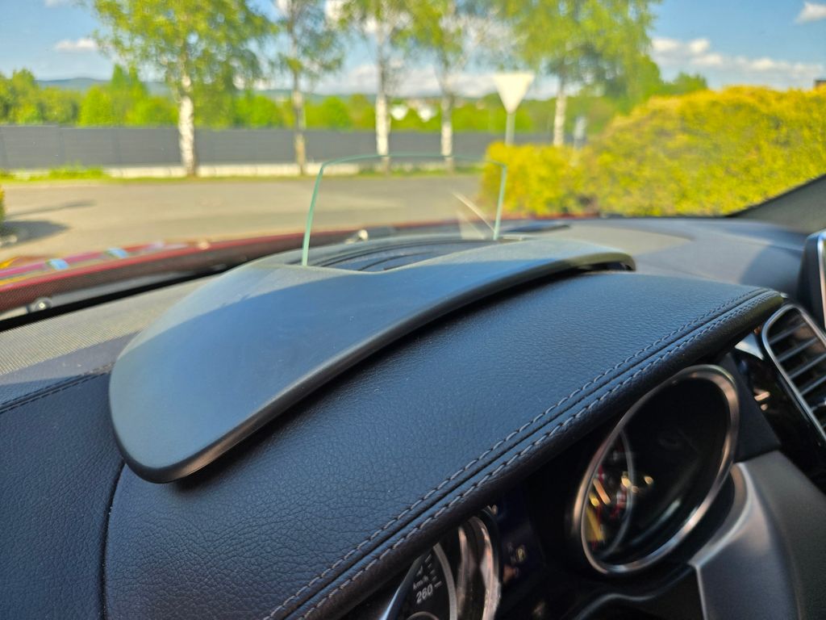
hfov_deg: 73.9
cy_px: 310
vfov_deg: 58.9
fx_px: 549
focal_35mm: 23
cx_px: 413
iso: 80
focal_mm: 5.4
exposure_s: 1/1372
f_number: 1.8
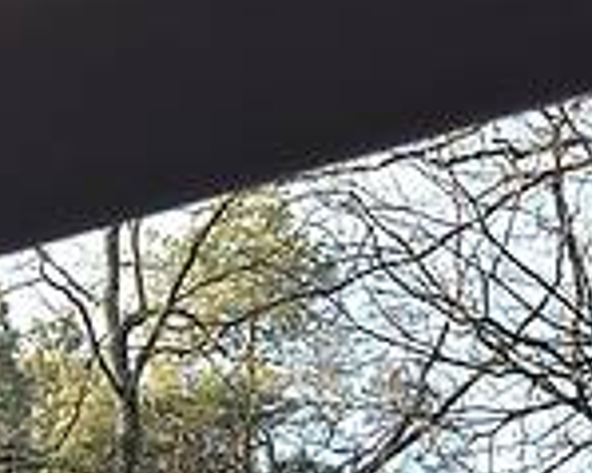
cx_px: 83
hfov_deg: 13.0
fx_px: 2574
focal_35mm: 147
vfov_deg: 9.8
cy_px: 922
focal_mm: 4
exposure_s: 1/30
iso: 20
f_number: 1.8
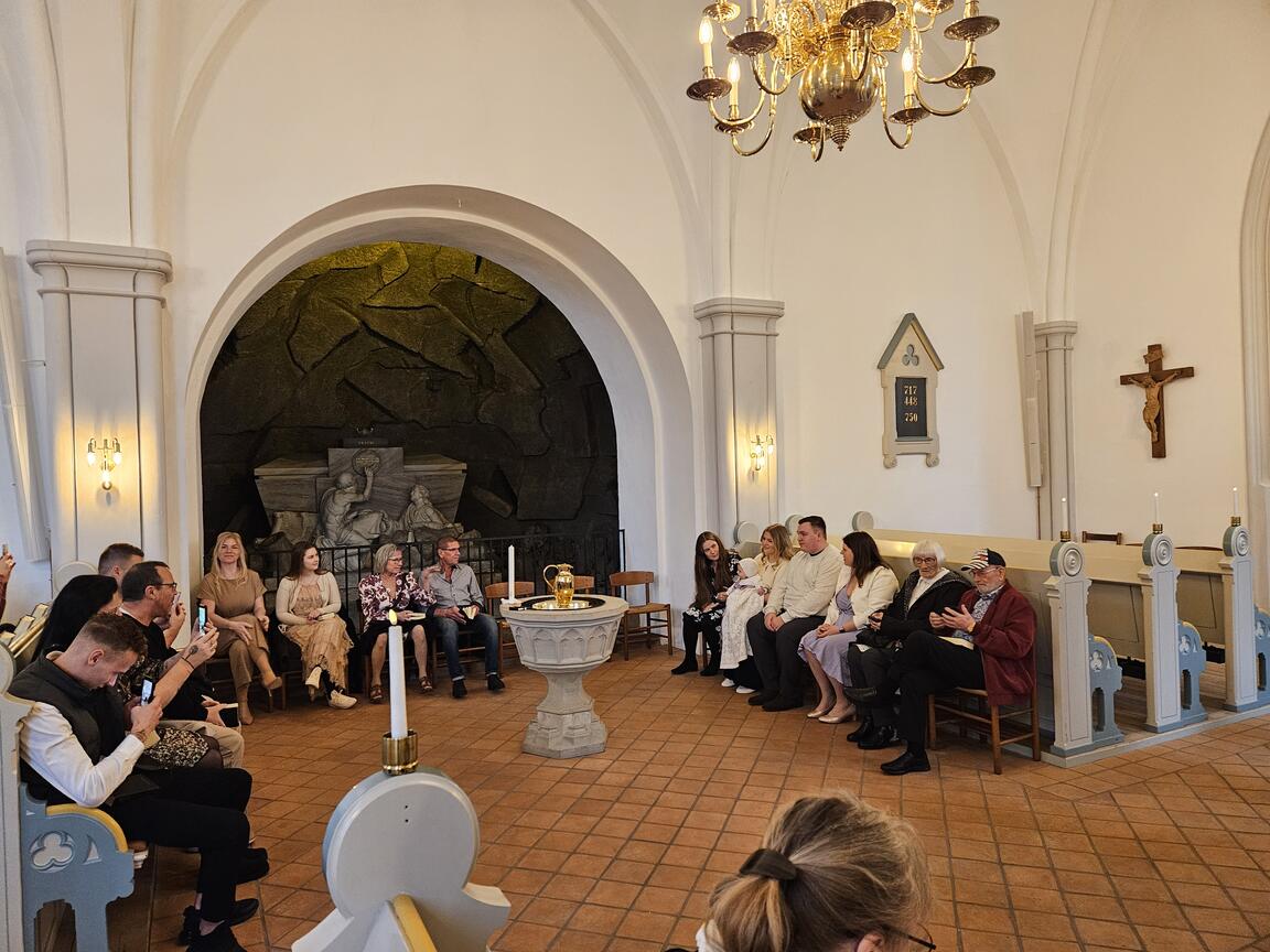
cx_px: 635
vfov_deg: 58.9
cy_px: 476
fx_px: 844
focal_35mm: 23
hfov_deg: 73.9
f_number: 1.8
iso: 640
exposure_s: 1/100
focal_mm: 5.4
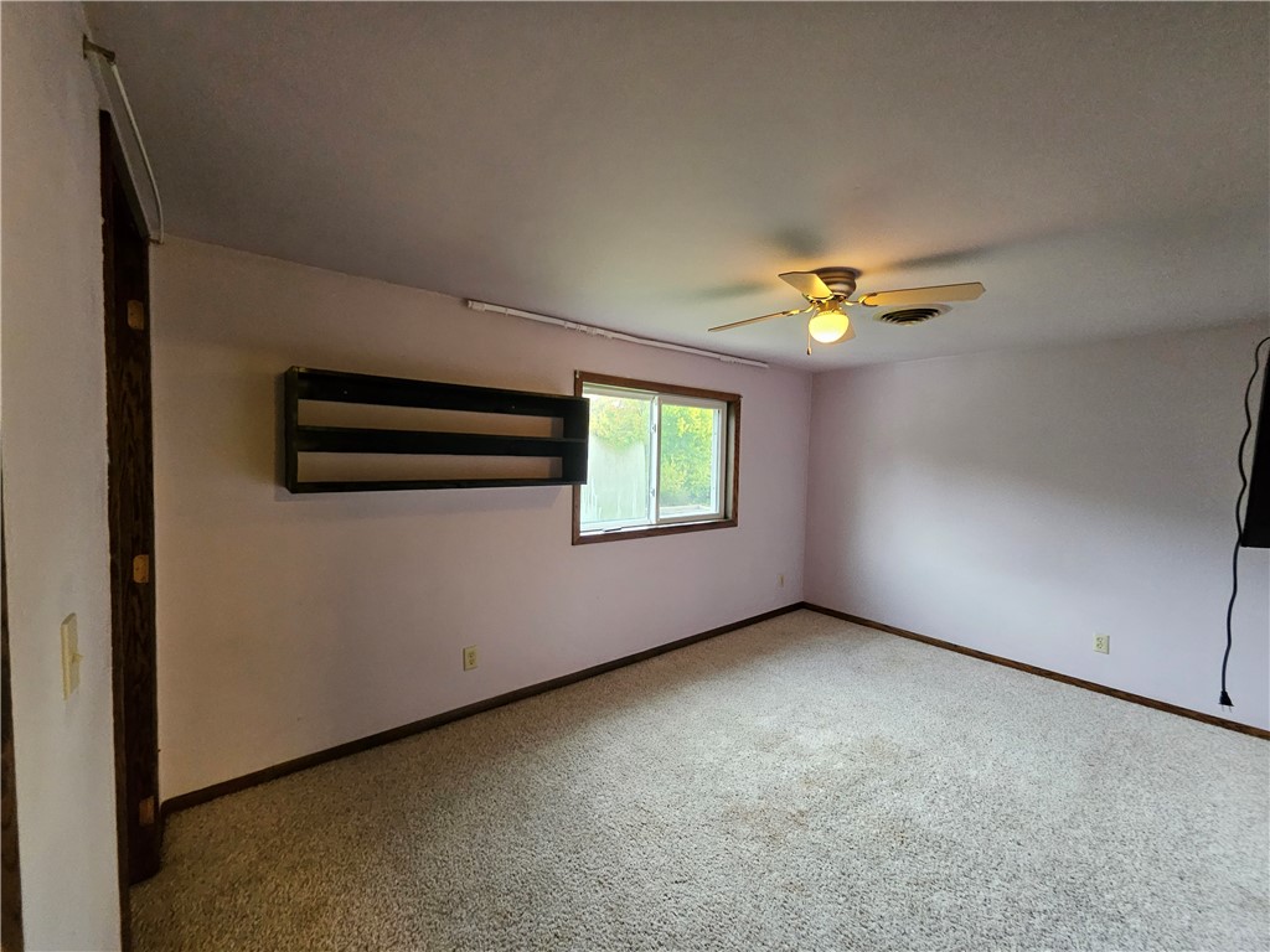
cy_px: 476
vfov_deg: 89.9
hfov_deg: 106.2
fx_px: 477
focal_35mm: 13
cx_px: 635
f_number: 2.2
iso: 500
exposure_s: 1/30
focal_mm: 1.74
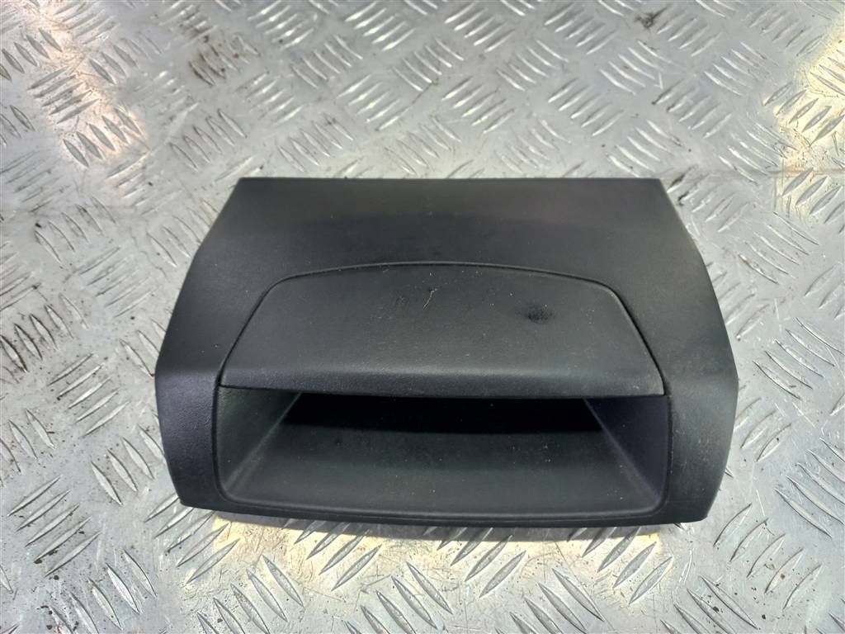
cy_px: 317
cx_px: 422
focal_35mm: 25
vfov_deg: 54.9
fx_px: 610
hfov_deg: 69.4
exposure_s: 1/50
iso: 80
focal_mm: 4.6
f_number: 1.8
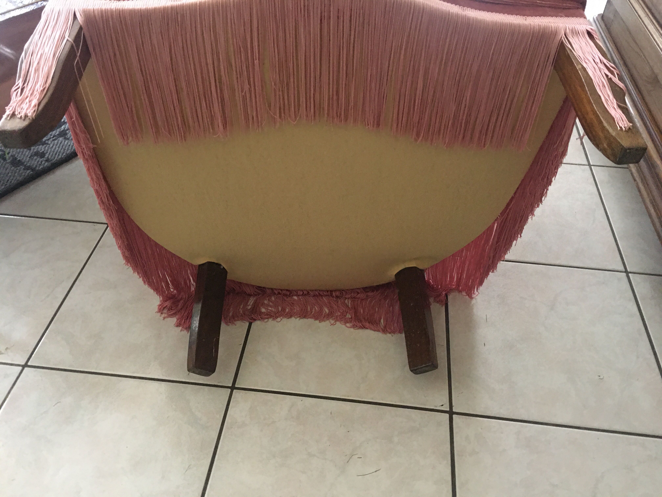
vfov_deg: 48.2
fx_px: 555
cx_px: 331
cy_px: 248
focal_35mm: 29
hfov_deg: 61.7
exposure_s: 1/4
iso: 100
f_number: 2.2
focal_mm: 4.15
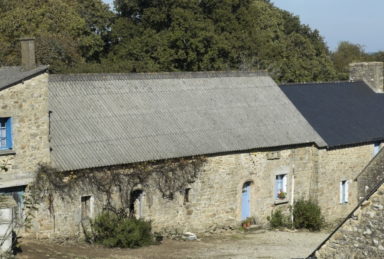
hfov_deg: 20.0
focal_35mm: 102
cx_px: 185
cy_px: 157
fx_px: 1091
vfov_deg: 13.5
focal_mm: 52
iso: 100
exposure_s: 1/160
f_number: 11
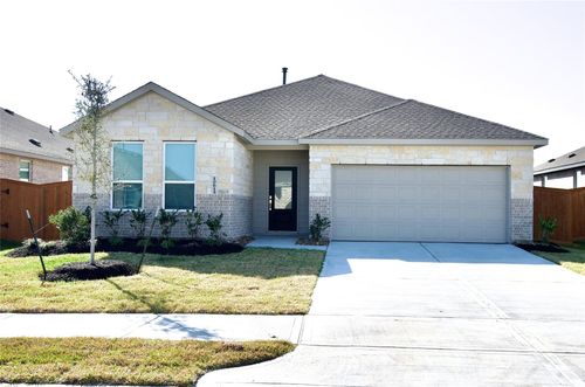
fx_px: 503
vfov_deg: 42.1
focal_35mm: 31
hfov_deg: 60.4
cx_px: 292
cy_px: 194
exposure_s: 1/750
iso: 200
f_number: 8
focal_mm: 31
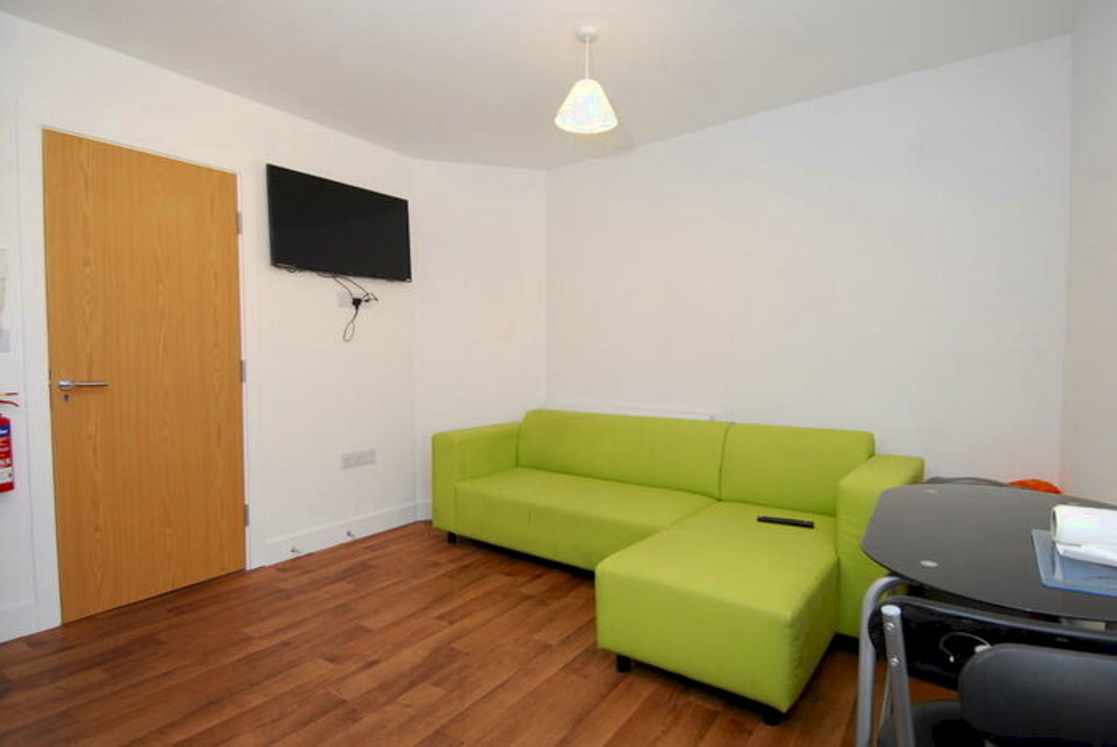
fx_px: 559
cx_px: 558
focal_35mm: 18
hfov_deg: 90.0
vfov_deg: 67.5
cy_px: 374
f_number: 4.5
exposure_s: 1/60
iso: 400
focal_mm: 12
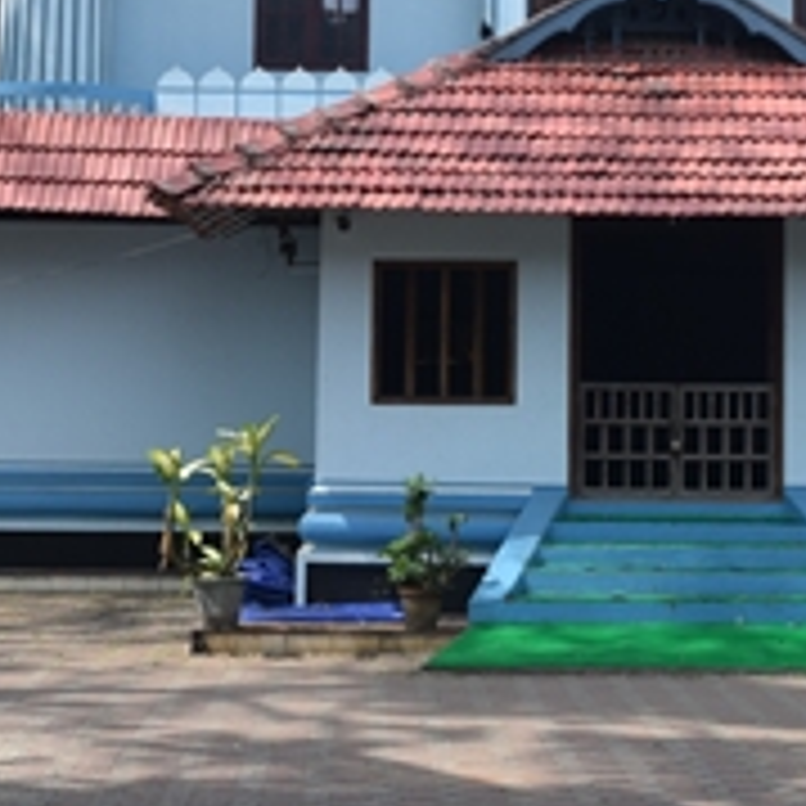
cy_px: -38
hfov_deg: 15.8
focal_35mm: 110
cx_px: 513
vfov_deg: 15.5
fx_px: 2898
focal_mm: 22
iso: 200
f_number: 9
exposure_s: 1/320
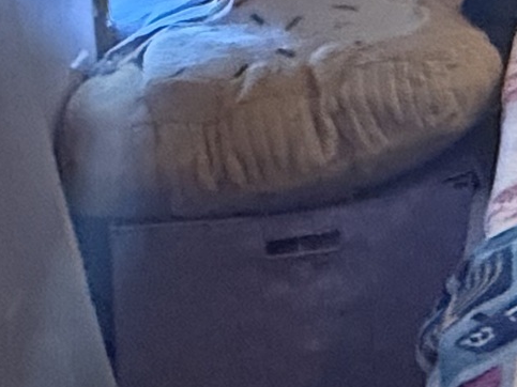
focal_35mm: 89
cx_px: 1450
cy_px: -144
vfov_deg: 15.6
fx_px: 1329
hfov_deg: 12.4
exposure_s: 1/40
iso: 1000
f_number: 2.2
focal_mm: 2.22
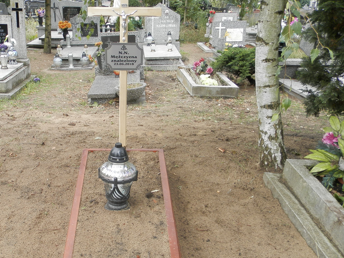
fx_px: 378
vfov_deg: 37.6
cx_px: 134
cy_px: 157
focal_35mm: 38
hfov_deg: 48.6
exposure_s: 1/125
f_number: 3.1
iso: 80
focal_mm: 4.5
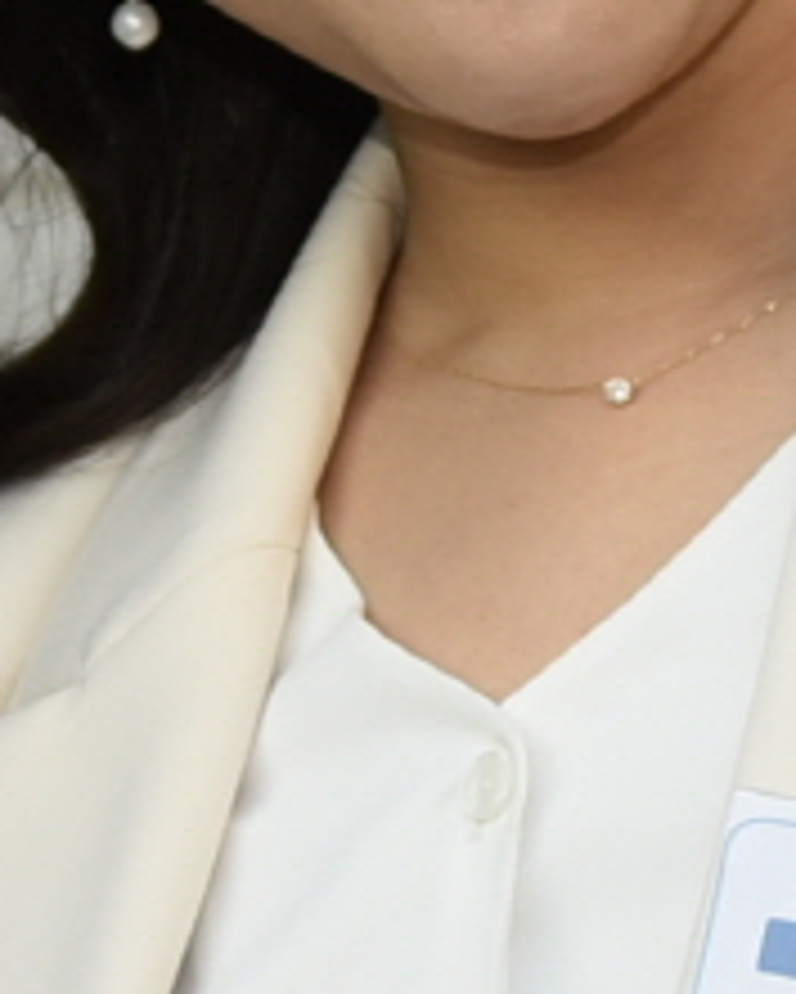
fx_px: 13625
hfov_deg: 3.3
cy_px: 632
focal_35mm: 463
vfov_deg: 4.2
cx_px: -202
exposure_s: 1/125
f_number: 4
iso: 100
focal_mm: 52
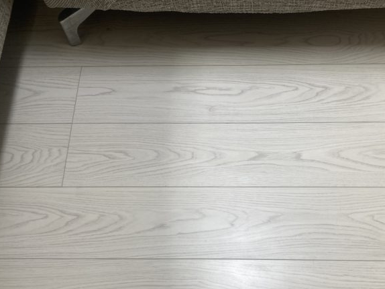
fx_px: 434
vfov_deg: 36.3
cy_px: 200
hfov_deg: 47.6
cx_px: 229
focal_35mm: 39
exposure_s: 1/60
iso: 64
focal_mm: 3.99
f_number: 1.8
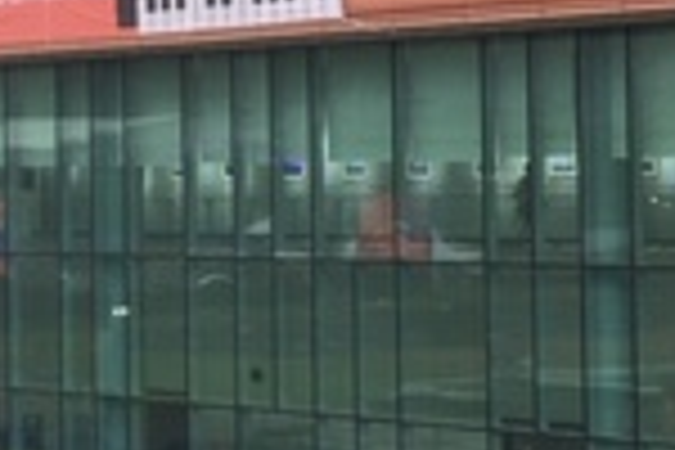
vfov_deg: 10.6
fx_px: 2419
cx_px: 90
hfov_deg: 15.7
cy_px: 63
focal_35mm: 129
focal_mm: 4.15
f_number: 2.2
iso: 25
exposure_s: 1/40
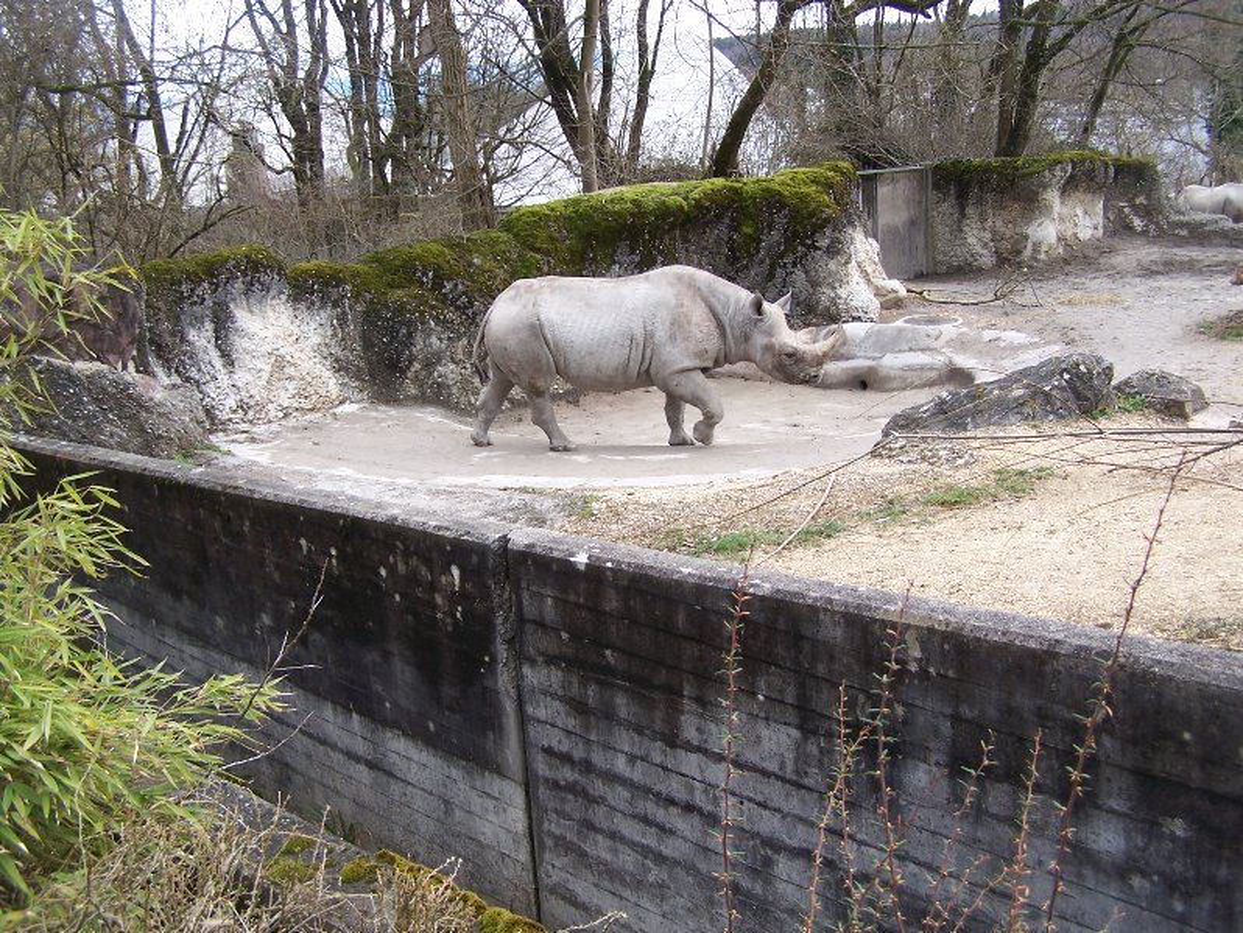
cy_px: 466
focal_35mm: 38
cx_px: 622
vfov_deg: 37.7
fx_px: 1365
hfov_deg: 49.0
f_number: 2.8
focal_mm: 6.3
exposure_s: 1/250
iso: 80
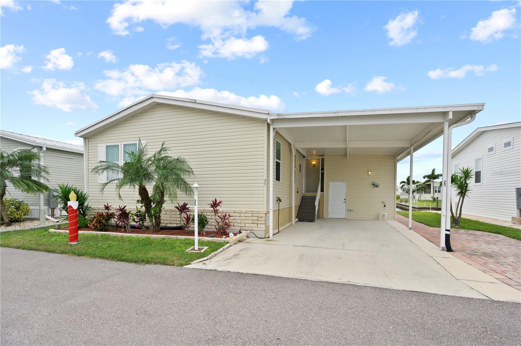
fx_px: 239
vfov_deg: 71.9
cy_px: 173
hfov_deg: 95.0
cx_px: 260
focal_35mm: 16
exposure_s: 1/200
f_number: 9
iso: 320
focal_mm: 16.5
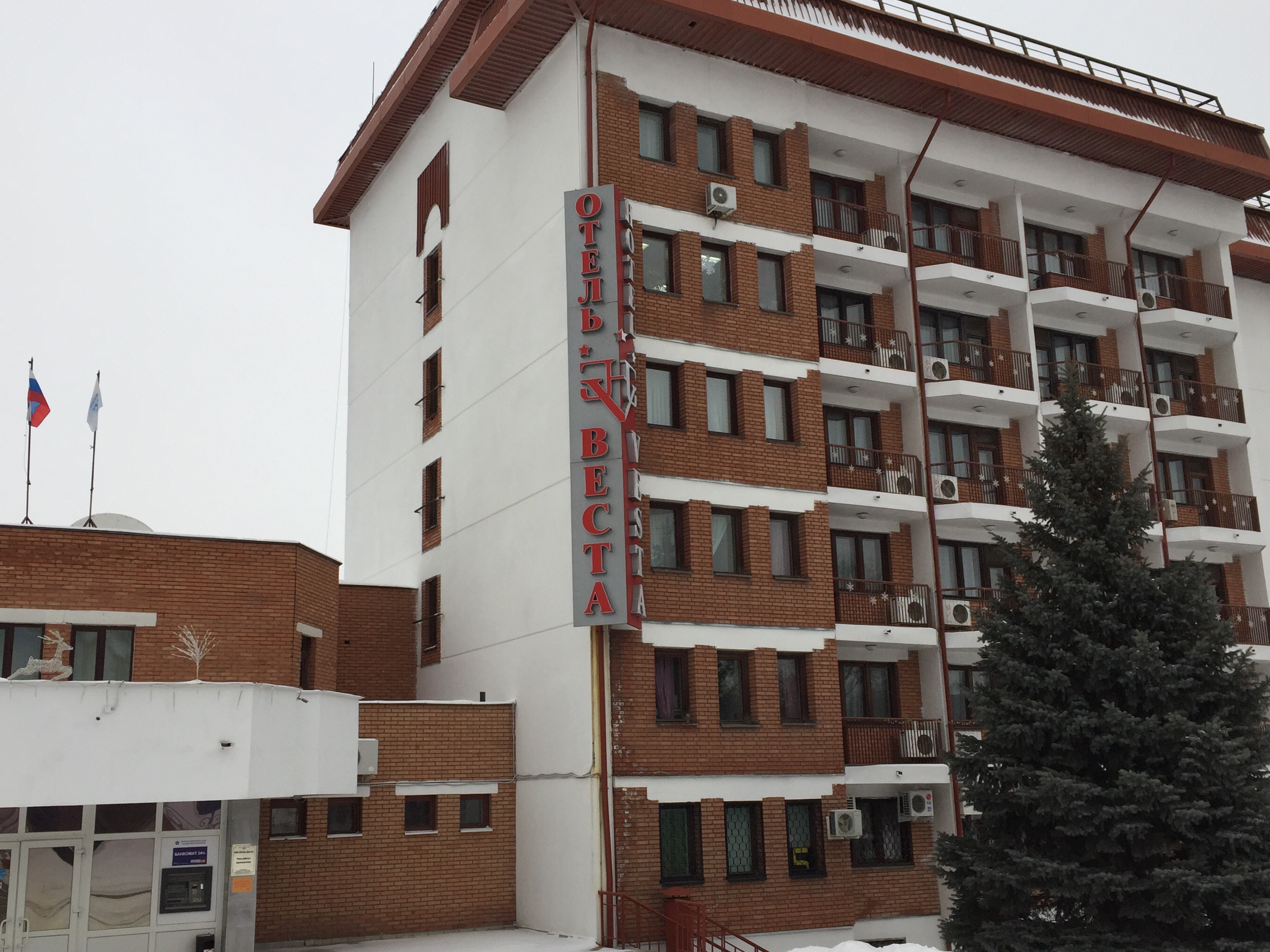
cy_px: 501
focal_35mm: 35
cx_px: 603
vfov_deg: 40.7
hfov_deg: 52.6
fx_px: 1284
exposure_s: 1/408
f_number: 2.2
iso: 32
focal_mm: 4.15
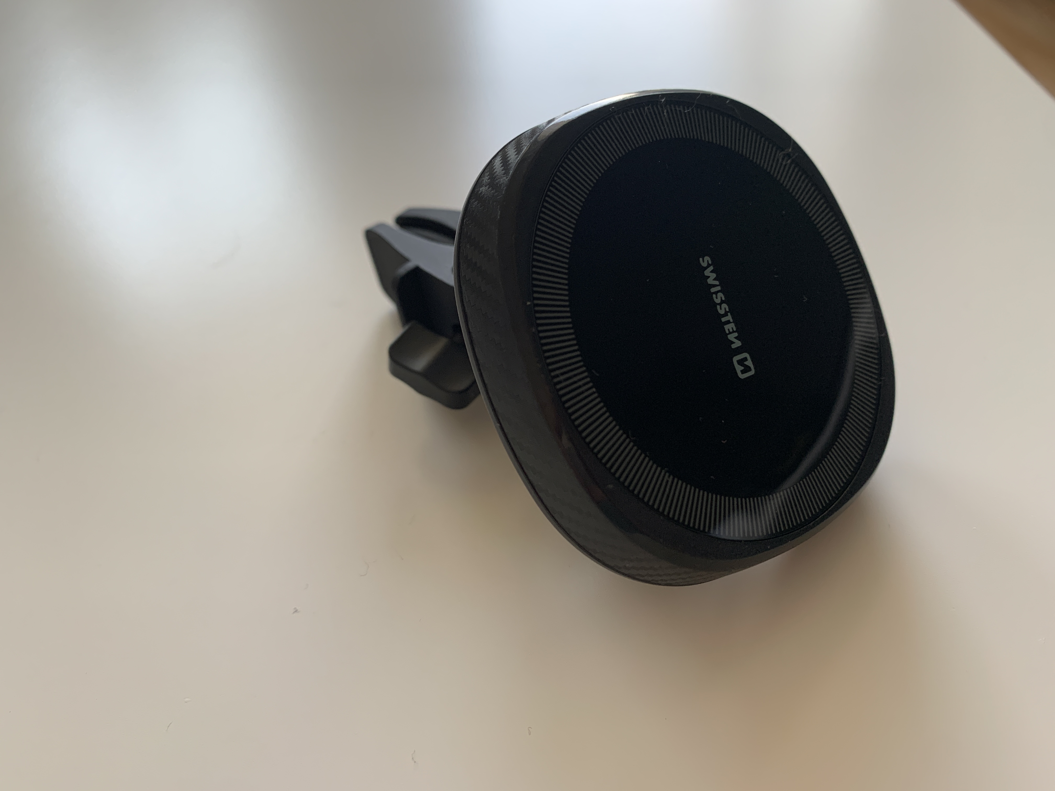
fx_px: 792
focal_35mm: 26
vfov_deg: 53.1
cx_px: 528
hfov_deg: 67.3
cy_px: 396
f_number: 1.8
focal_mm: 4.25
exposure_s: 1/121
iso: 100
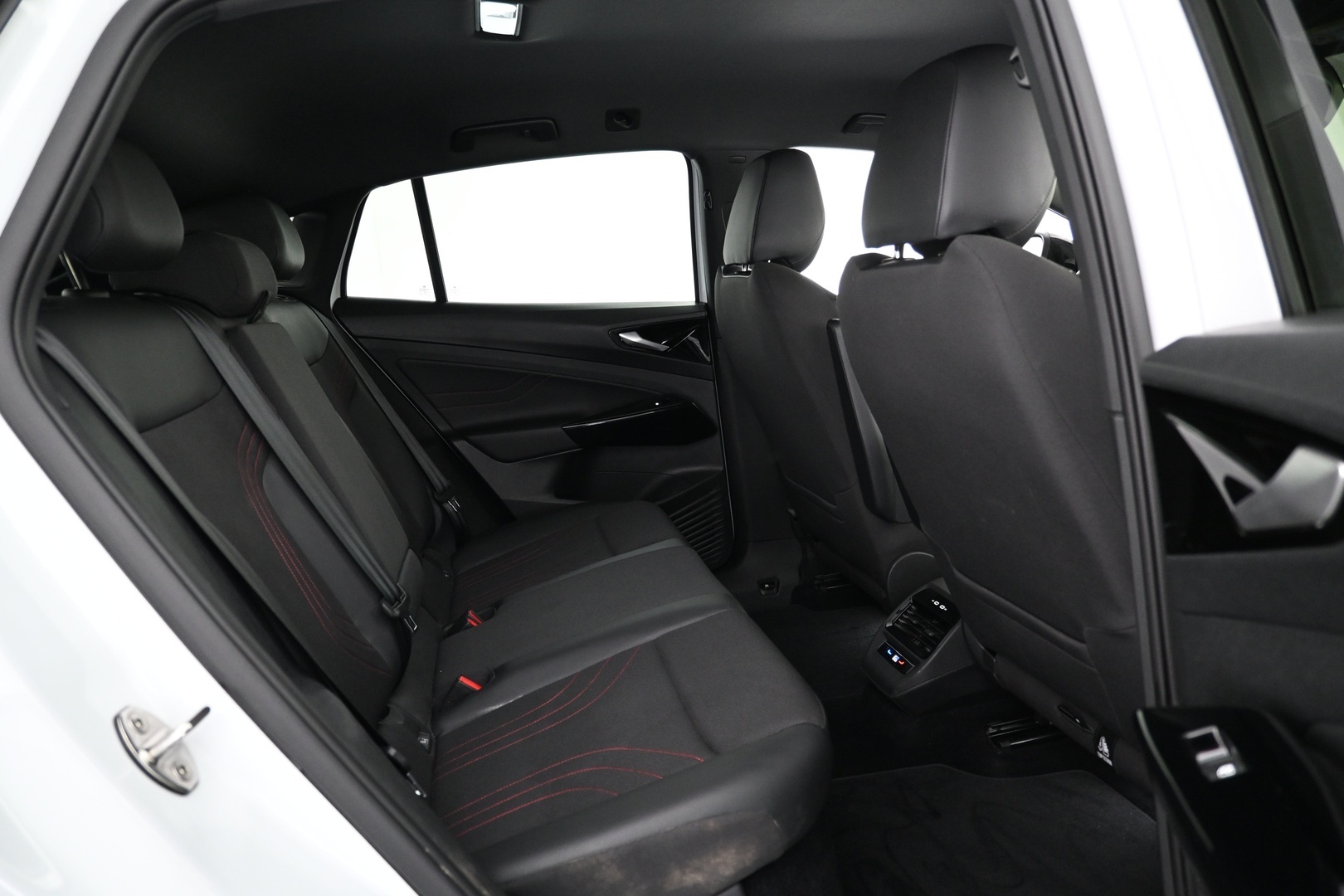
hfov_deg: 73.7
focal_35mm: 24
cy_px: 448
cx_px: 672
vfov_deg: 53.1
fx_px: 896
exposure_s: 1/15
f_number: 3.5
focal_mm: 16
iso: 1600
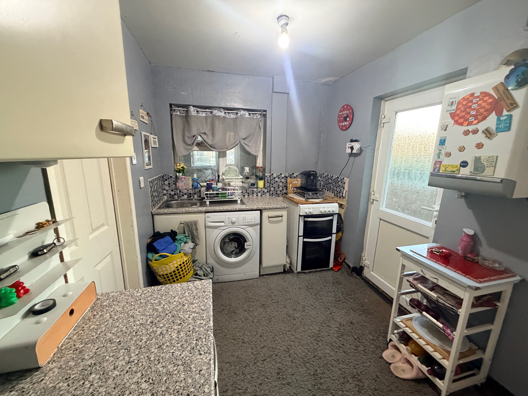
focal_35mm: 14
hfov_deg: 102.1
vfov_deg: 85.7
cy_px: 198
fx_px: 214
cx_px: 264
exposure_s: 1/50
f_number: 2.2
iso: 500
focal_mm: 2.22
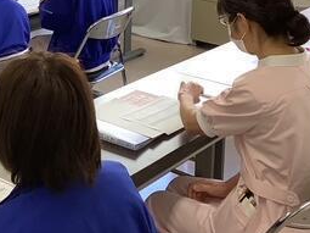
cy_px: 13
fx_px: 653
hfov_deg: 26.0
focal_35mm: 73
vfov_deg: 19.7
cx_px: 46
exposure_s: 1/120
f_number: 2.4
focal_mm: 3.3
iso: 80
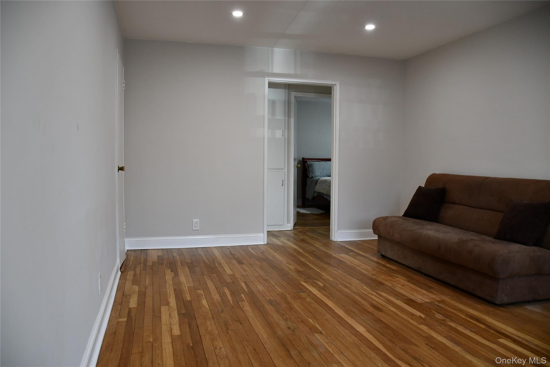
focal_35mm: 27
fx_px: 412
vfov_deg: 47.9
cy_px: 184
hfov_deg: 67.4
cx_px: 275
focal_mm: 18
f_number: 3.5
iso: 800
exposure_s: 1/160
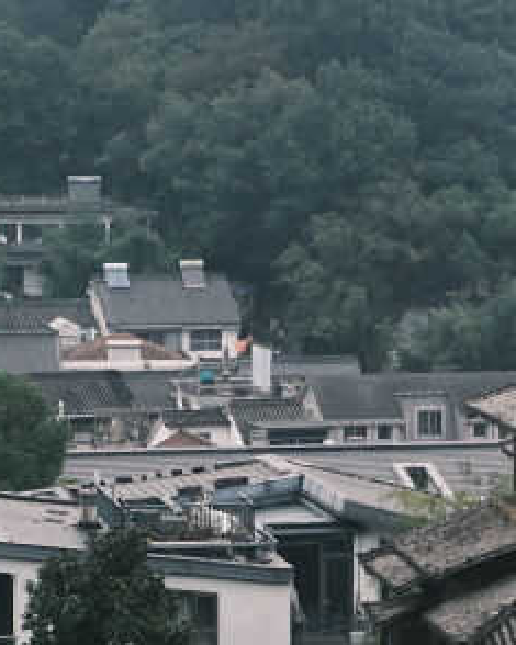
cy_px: 474
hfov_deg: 7.7
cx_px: 604
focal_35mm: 199
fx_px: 3801
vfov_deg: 9.7
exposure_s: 1/340
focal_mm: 34.5
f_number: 5.6
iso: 320
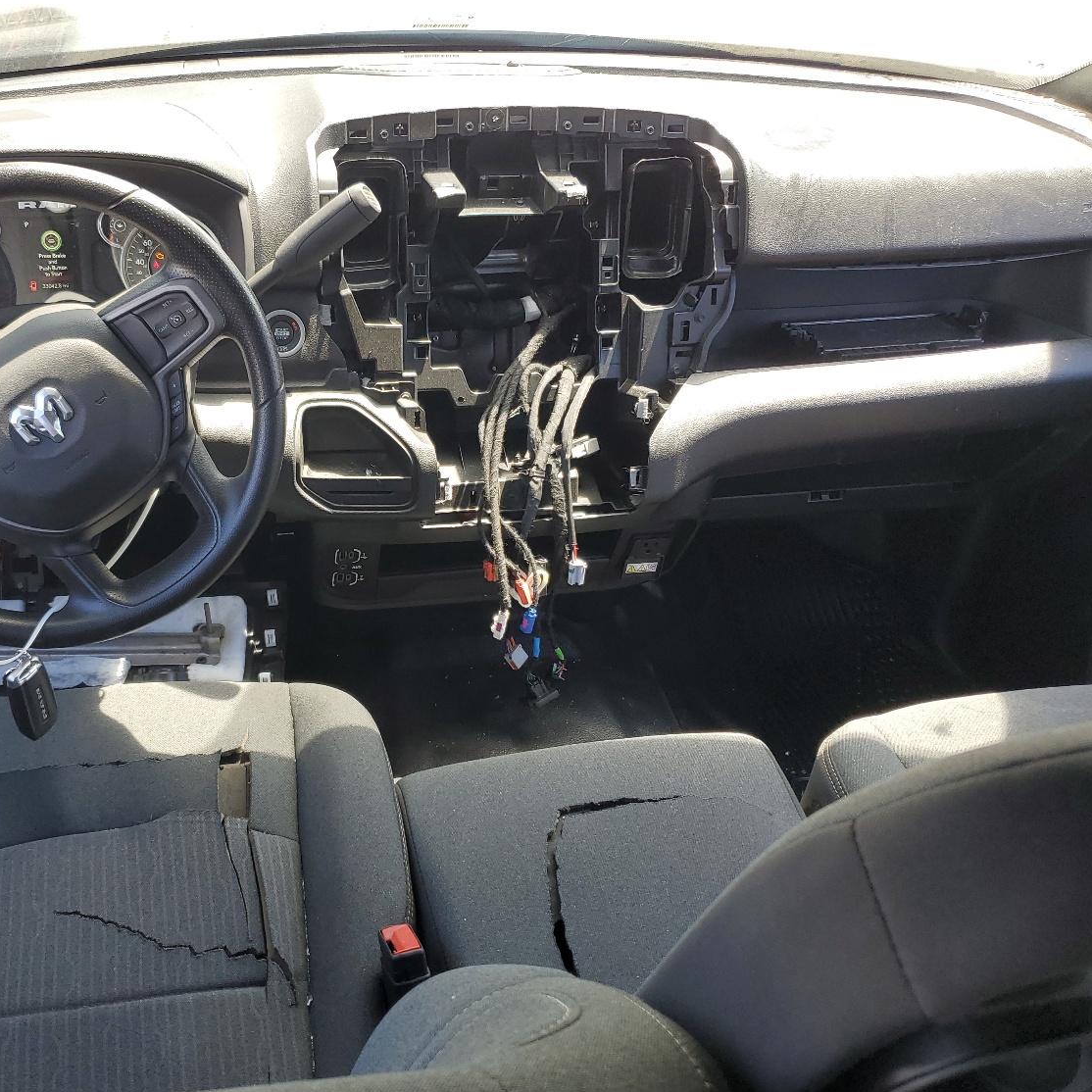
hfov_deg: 49.1
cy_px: 553
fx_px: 1178
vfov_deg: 49.7
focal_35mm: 33
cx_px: 389
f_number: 1.5
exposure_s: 1/250
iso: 50
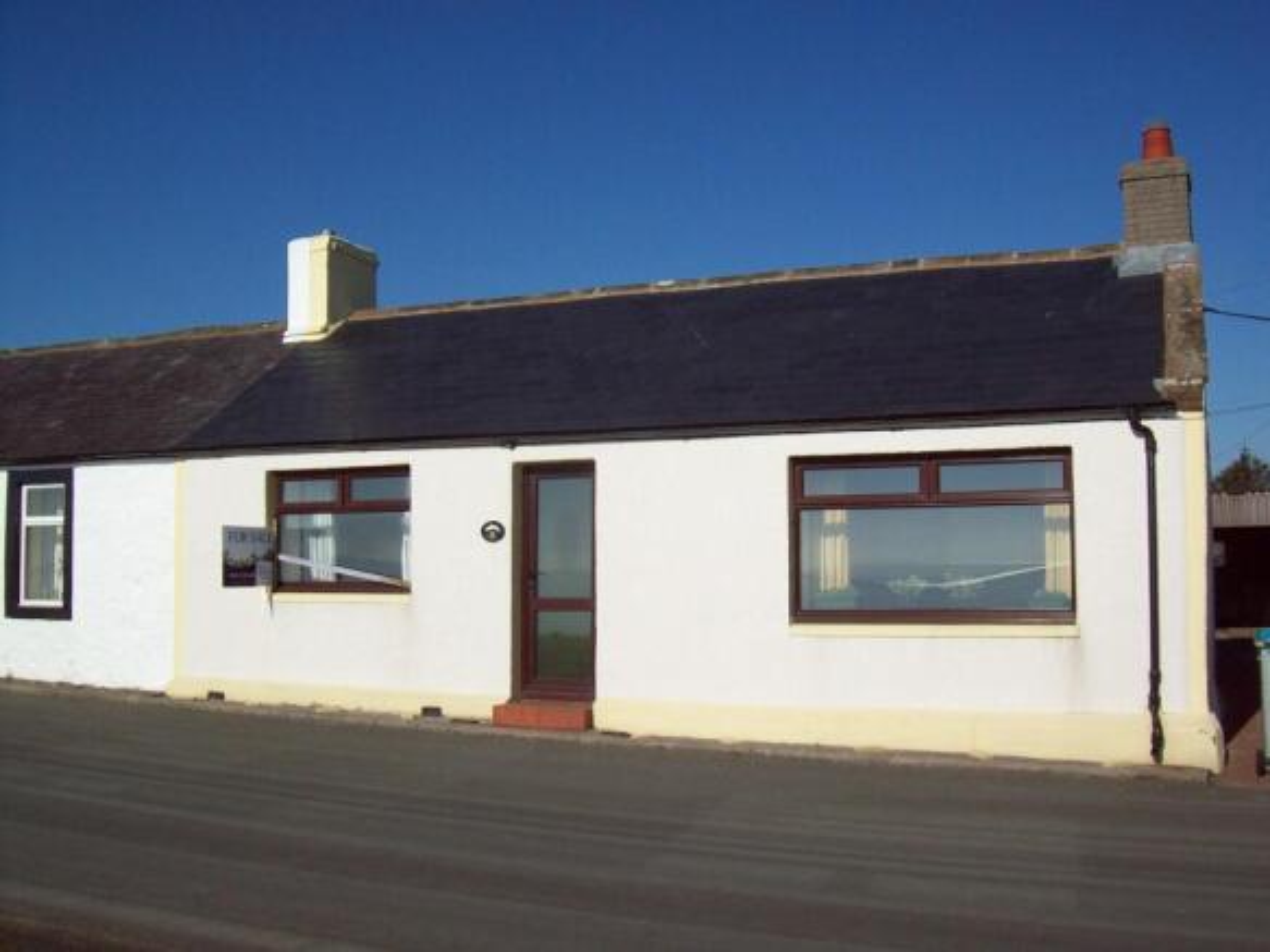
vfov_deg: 39.6
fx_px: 1321
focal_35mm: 36
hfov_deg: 51.4
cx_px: 635
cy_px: 476
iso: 80
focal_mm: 6
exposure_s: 1/1401
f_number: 4.8
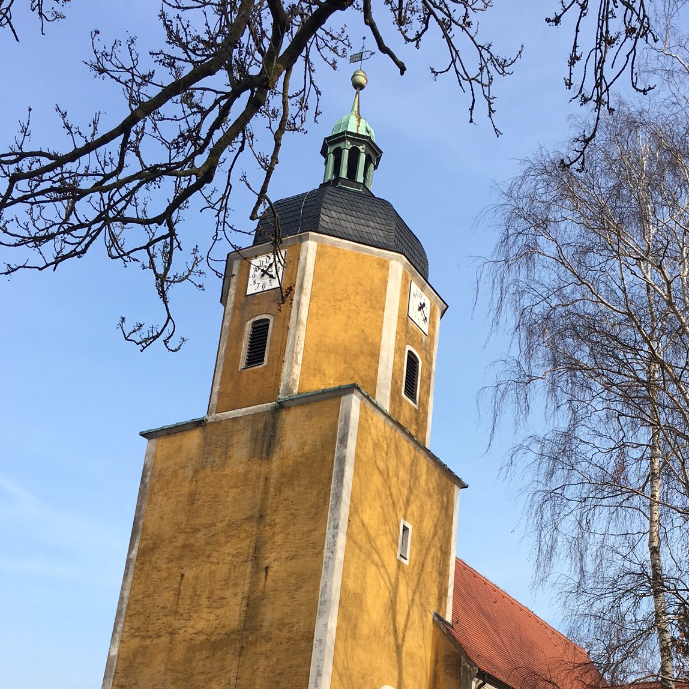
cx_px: 438
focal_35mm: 45
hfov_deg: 37.3
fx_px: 1013
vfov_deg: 36.5
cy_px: 532
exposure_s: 1/777
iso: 25
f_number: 2.2
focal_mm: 4.15
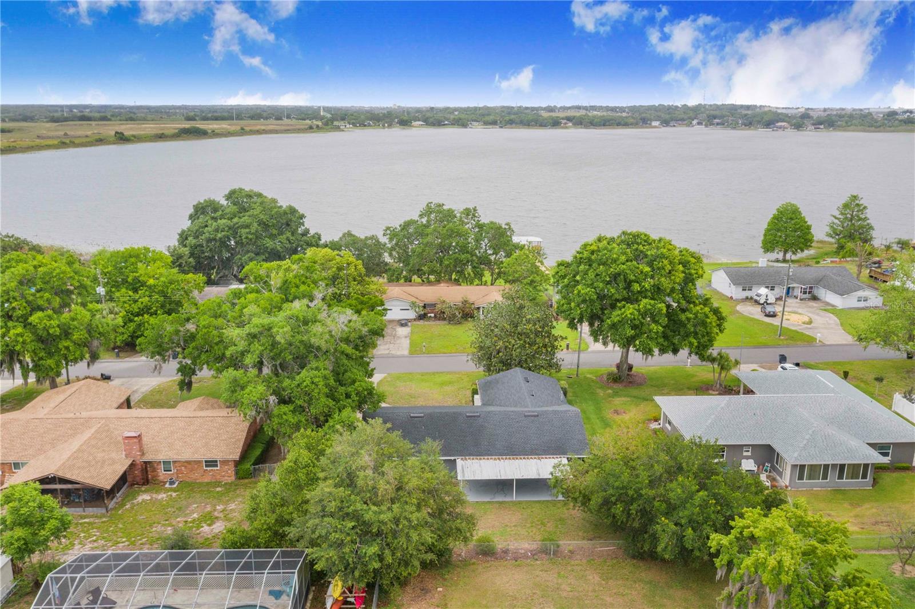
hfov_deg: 65.5
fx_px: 711
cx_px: 458
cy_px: 304
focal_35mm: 28
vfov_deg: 46.4
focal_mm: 10.26
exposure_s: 1/200
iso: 100
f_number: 5
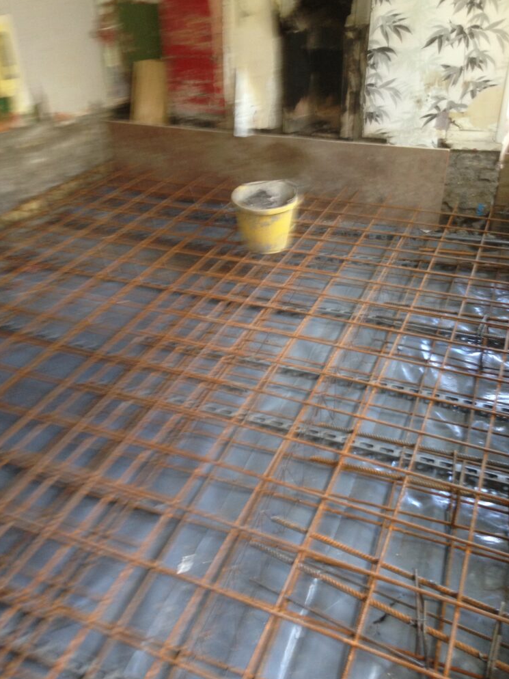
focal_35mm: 34
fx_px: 667
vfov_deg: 54.0
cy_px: 345
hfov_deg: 41.8
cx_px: 260
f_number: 2.4
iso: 125
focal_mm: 4.12
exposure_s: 1/20
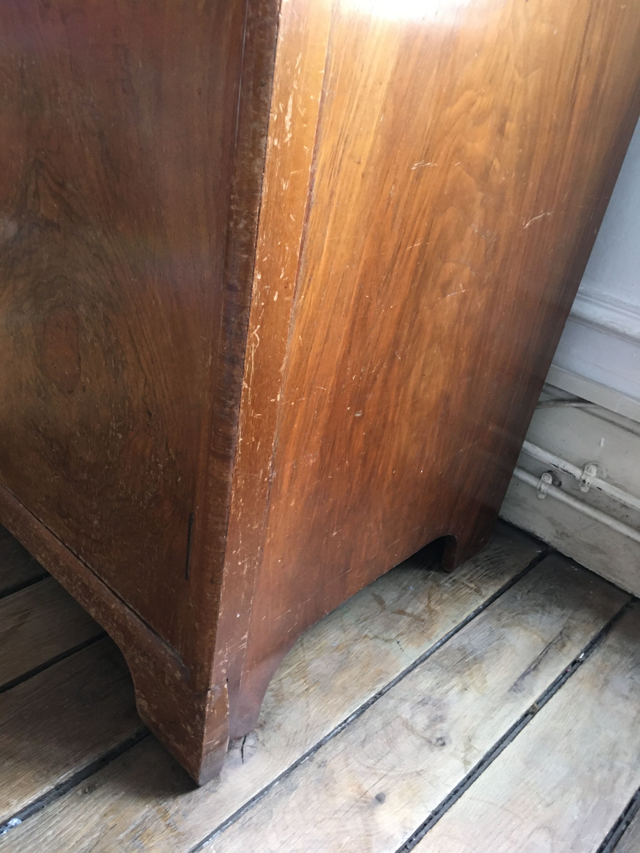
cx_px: 320
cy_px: 426
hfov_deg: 48.2
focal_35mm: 29
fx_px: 715
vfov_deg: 61.7
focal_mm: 4.15
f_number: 2.2
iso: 200
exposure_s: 1/20
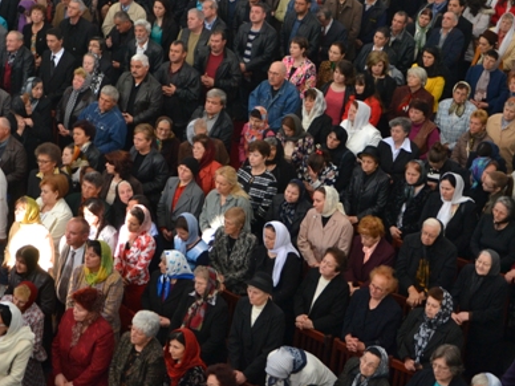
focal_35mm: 80
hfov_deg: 24.4
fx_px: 1190
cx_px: 242
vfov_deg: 18.4
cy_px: 149
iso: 560
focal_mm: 28
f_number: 4
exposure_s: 1/60
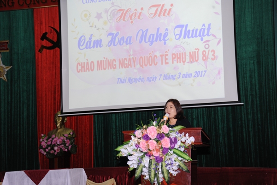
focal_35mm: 66
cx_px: 138
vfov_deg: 20.6
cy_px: 92
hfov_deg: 30.5
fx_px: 508
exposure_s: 1/60
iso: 640
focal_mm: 66
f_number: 5.6
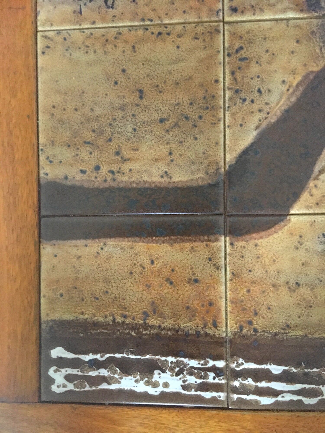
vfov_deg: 61.7
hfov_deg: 48.2
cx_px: 162
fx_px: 363
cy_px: 216
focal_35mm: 29
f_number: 2.2
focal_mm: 4.15
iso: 500
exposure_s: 1/17
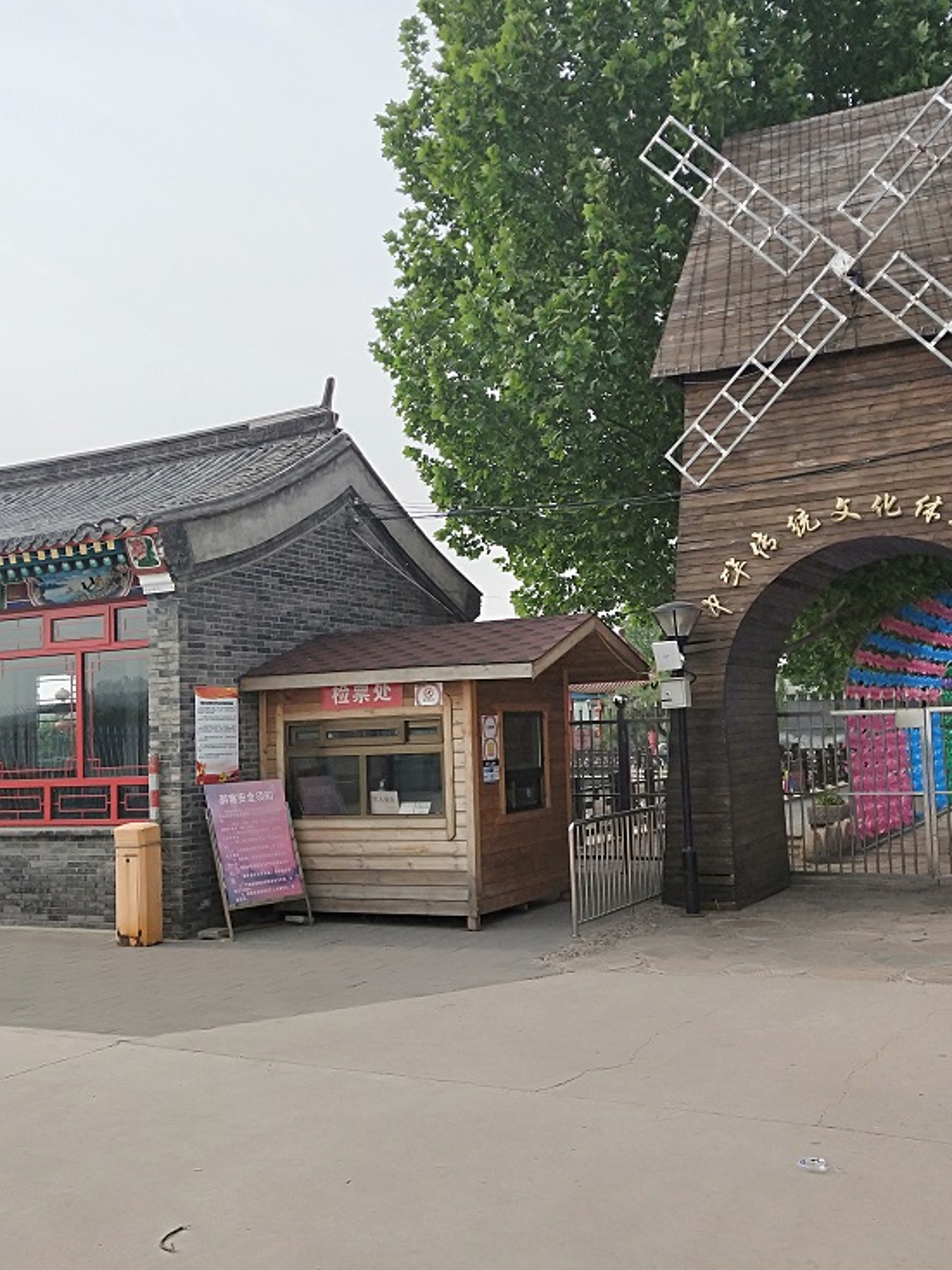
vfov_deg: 54.0
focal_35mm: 34
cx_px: 518
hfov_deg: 41.7
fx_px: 1247
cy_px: 631
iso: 88
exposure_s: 1/1557
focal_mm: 4.28
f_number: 1.7
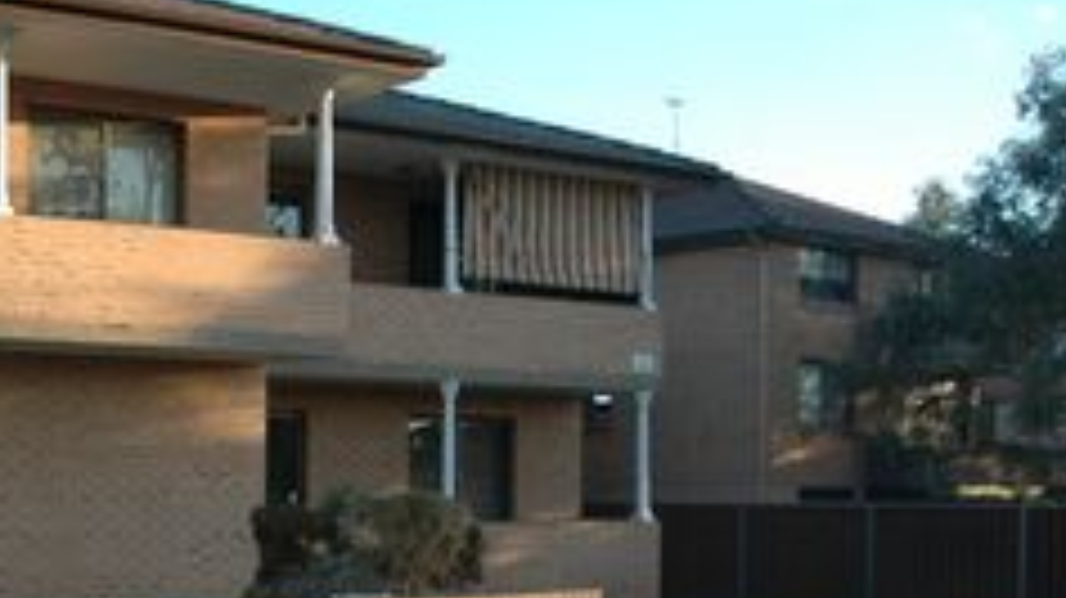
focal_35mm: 56
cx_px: 135
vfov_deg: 20.9
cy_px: 564
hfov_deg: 35.4
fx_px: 1582
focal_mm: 18
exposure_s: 1/250
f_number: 3.5
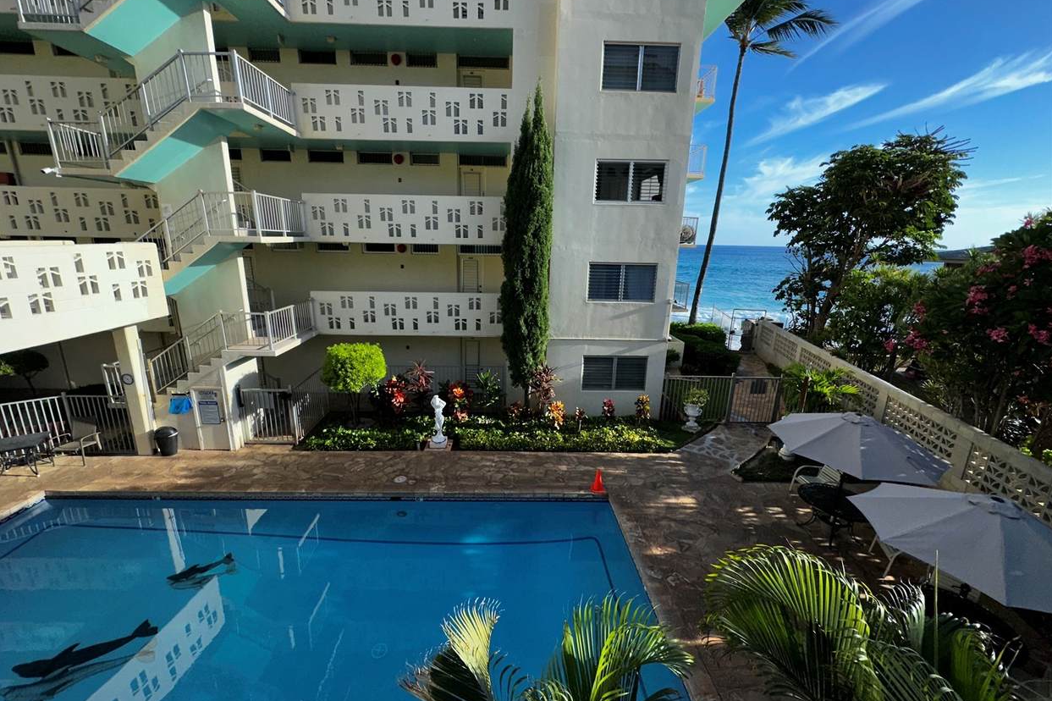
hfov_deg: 100.4
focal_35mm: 15
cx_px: 514
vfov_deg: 77.3
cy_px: 353
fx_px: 438
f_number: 2.2
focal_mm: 2.22
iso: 32
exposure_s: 1/1416
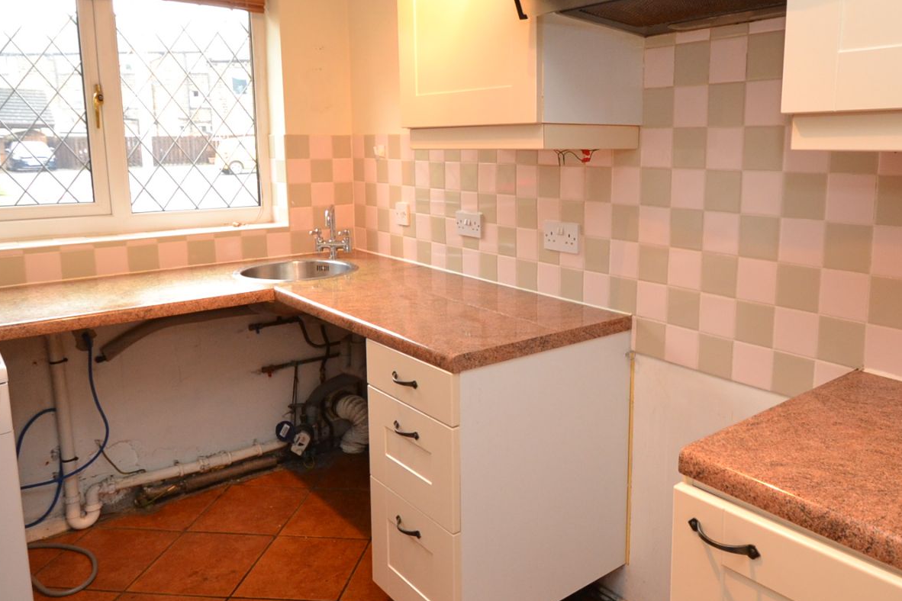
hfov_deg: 68.8
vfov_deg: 49.2
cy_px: 239
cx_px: 538
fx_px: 651
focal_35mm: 26
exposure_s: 1/60
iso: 900
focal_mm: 10
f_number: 3.5
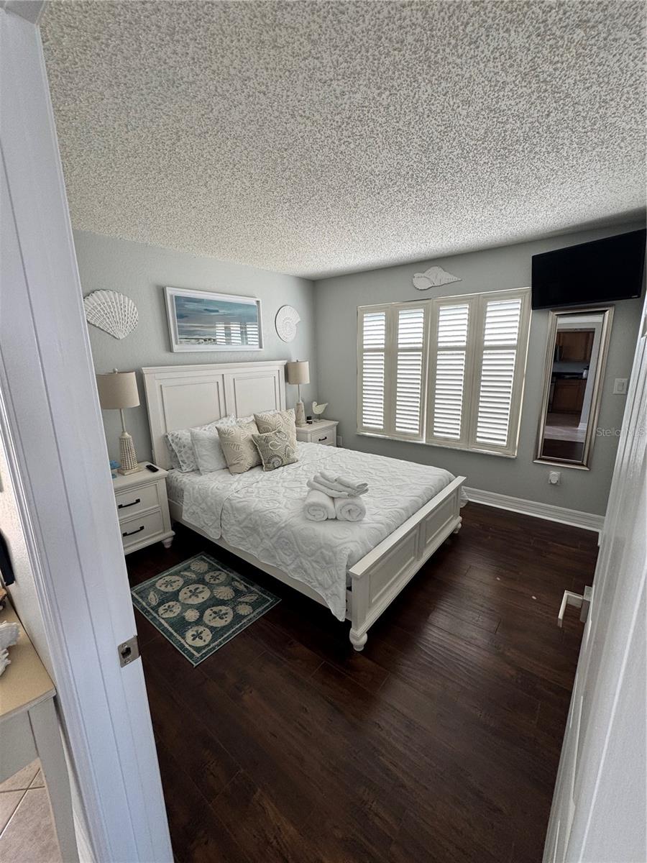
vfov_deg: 102.1
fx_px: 349
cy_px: 432
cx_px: 324
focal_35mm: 14
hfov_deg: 85.7
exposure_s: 1/99
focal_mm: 2.22
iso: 64
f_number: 2.2
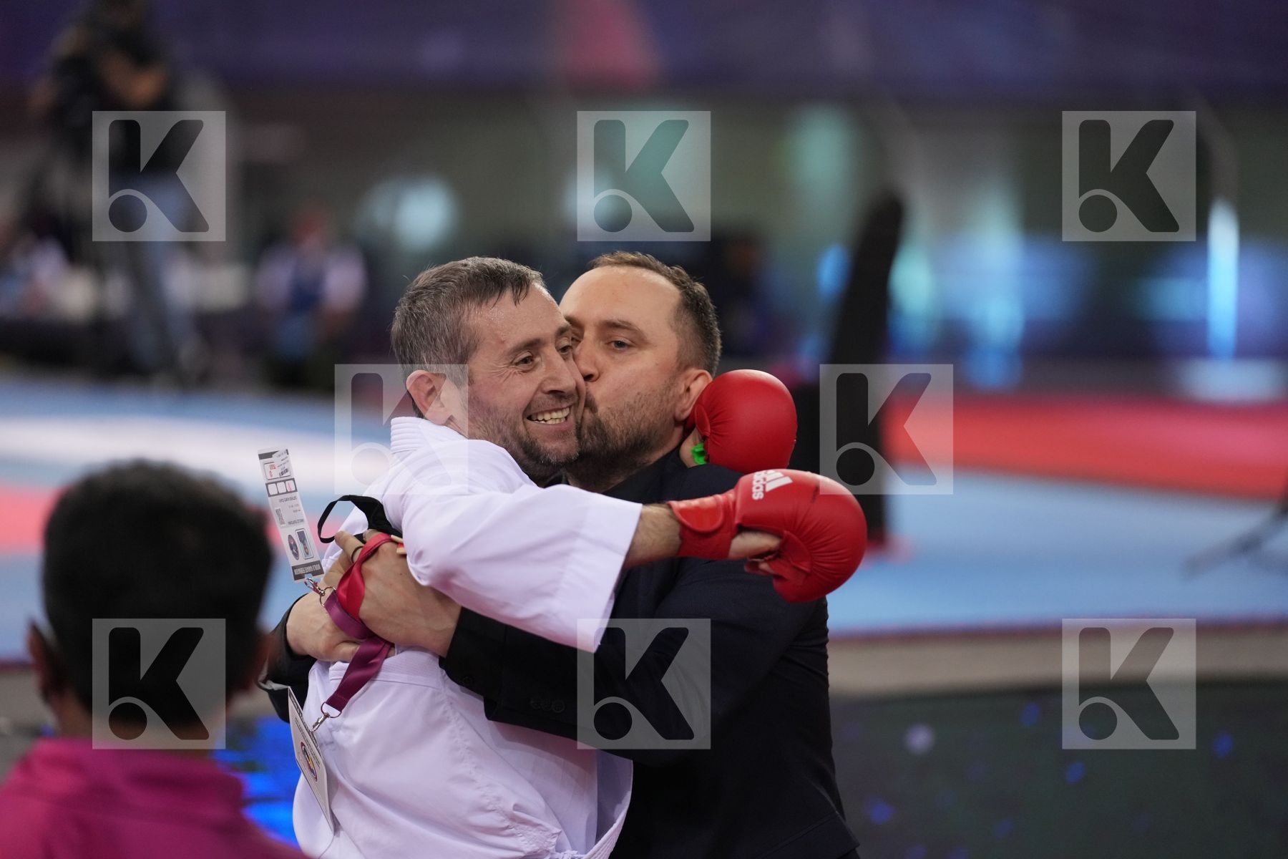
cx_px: 644
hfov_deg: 11.5
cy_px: 430
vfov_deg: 7.7
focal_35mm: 178
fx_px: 6368
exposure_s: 1/1000
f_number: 2.8
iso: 3200
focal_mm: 178
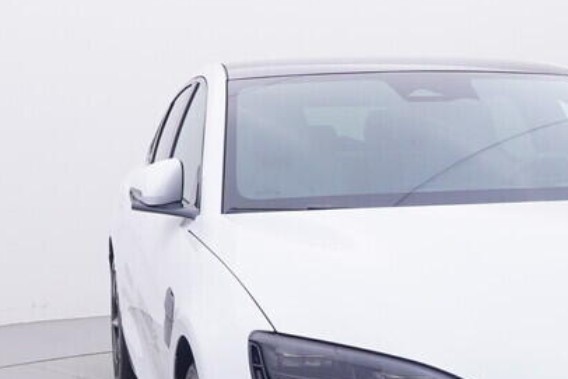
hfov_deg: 25.4
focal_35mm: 80
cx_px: 354
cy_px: 276
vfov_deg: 17.0
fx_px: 1259
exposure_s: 1/80
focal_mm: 15
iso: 200
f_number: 5
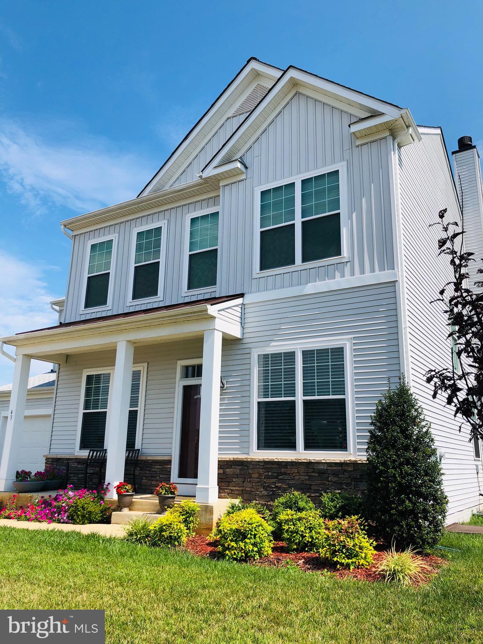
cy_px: 322
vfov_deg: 63.4
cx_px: 242
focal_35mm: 28
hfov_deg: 49.7
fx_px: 521
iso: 20
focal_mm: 3.99
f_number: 1.8
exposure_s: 1/2000
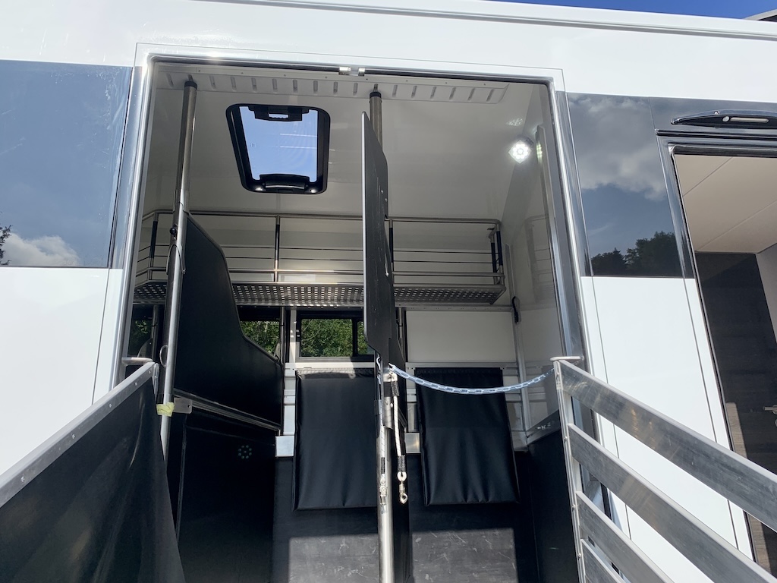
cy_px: 292
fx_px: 584
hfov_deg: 67.3
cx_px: 388
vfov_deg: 53.1
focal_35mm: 26
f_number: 1.8
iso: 25
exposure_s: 1/1585
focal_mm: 4.25
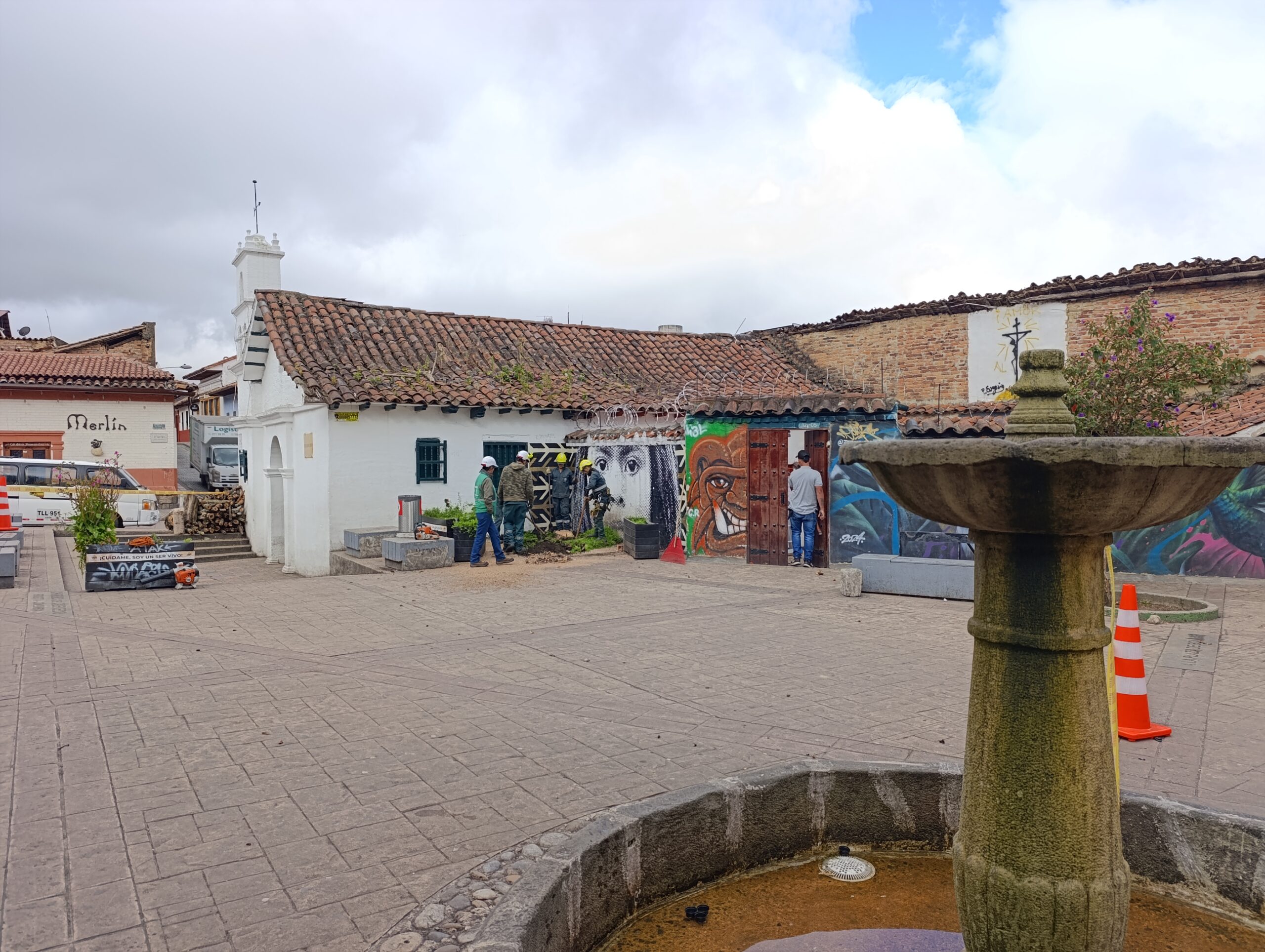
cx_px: 632
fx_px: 842
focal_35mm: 23
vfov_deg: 59.0
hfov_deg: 73.8
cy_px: 476
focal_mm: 6.14
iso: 50
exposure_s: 1/194
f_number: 1.6
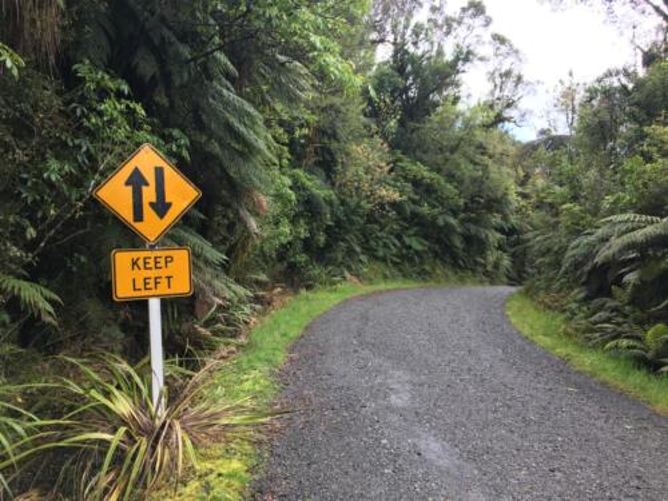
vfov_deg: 48.2
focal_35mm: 29
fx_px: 560
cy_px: 250
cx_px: 334
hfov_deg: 61.7
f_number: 2.2
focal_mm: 4.15
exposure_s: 1/140
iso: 25
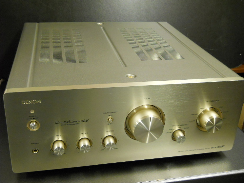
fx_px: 303
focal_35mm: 43
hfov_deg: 43.8
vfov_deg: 33.6
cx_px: 125
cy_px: 89
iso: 400
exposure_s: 1/30
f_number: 3.1
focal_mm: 6.72
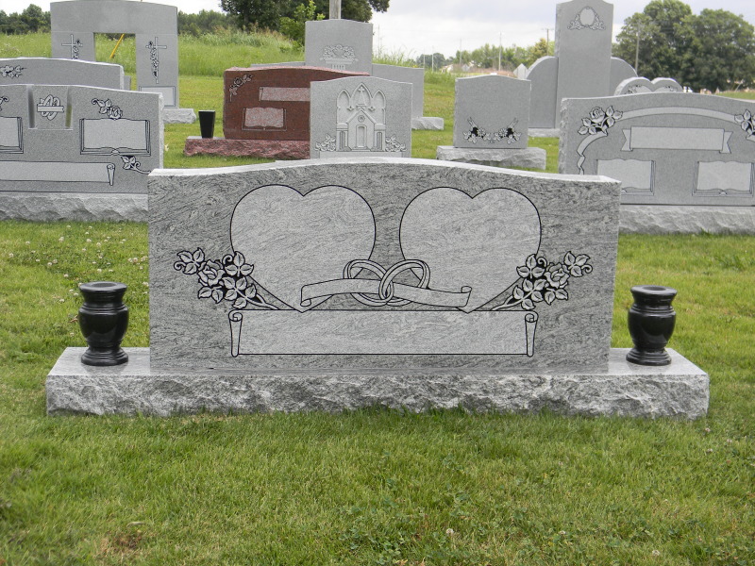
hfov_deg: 40.4
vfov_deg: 30.9
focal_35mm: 47
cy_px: 283
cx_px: 378
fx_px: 1025
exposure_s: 1/238
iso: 80
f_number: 3.9
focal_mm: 8.6
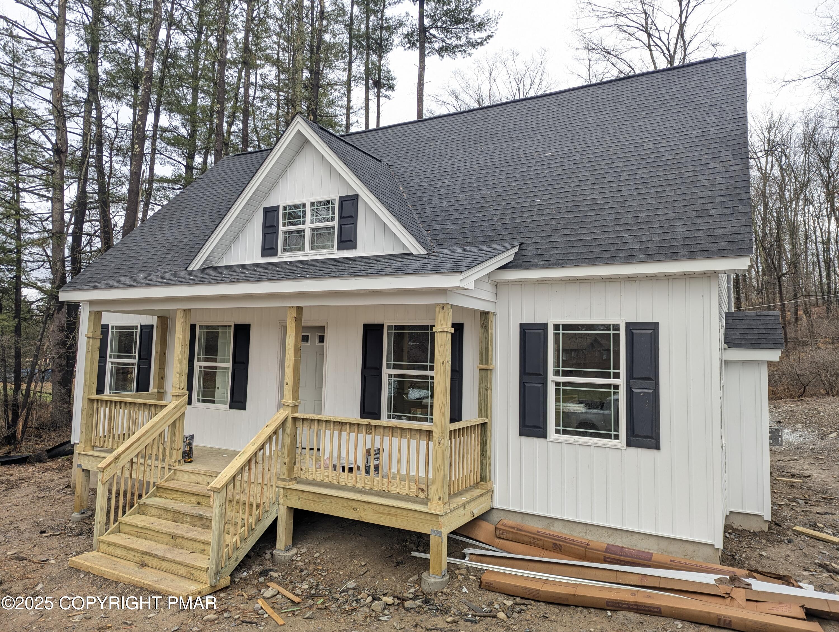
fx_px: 582
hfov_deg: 71.5
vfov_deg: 56.9
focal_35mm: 24
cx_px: 420
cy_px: 316
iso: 47
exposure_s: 1/222
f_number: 1.85
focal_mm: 6.81
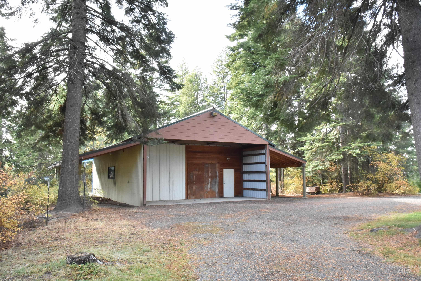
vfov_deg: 46.4
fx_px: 328
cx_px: 210
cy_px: 140
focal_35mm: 28
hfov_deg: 65.5
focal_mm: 28
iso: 3200
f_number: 22
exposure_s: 1/30
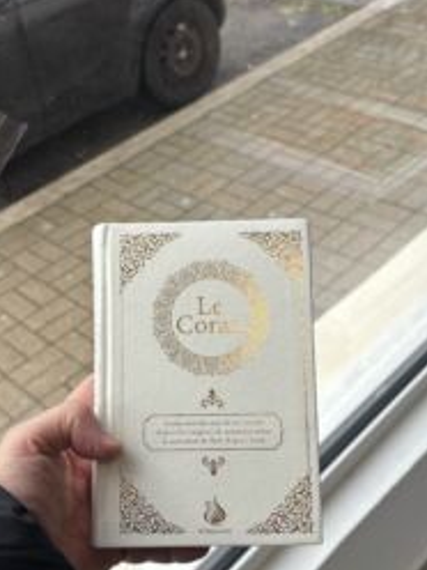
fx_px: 691
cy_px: 336
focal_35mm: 42
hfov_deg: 34.3
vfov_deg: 44.6
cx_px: 188
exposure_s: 1/471
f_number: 1.6
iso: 50
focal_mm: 5.96
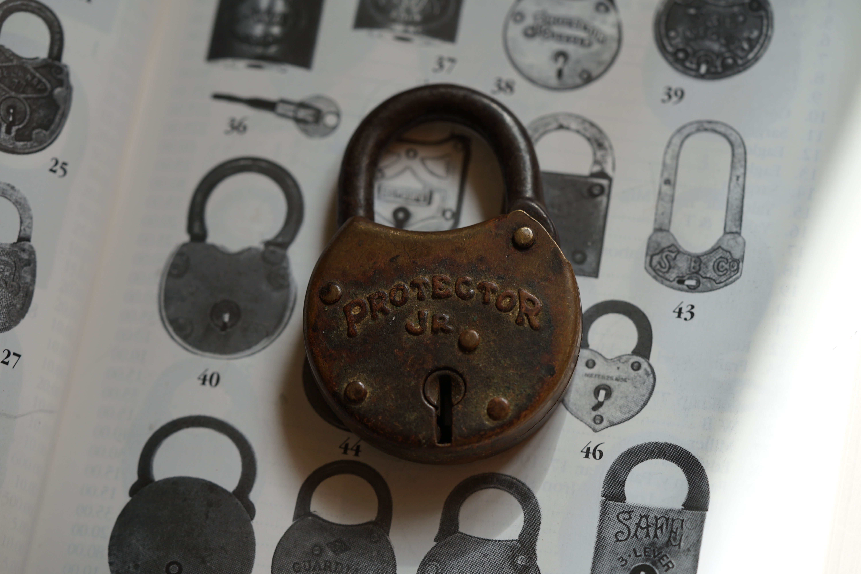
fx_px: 2152
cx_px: 430
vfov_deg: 15.2
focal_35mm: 90
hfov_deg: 22.6
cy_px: 287
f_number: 4.5
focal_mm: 90
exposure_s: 1/125
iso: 100
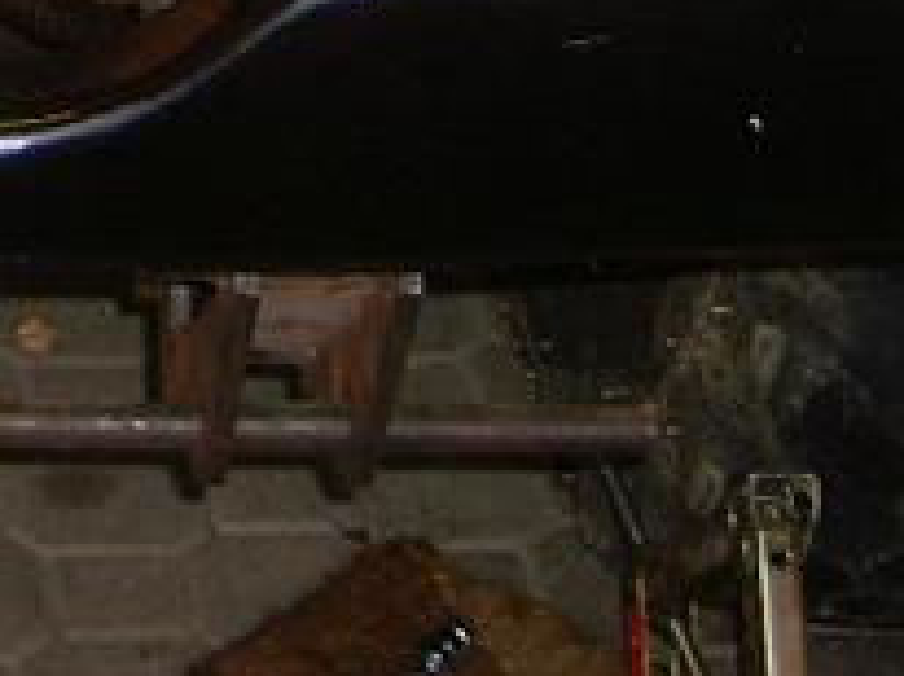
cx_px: -491
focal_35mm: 136
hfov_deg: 13.6
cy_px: -597
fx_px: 3548
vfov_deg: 10.2
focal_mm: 5.8
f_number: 2.8
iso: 100
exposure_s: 1/45
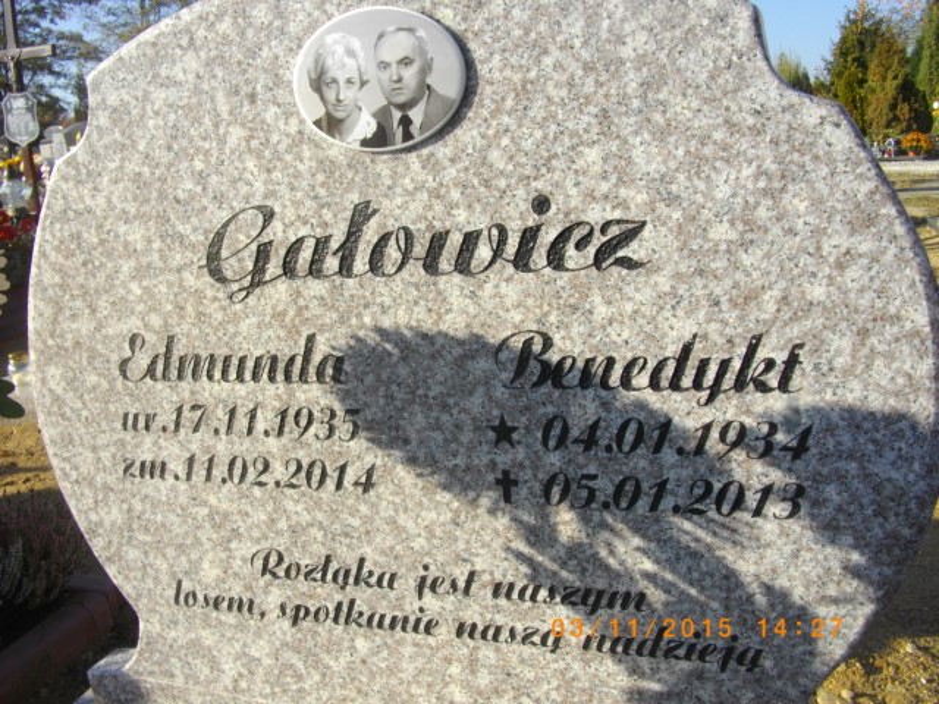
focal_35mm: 32
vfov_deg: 44.2
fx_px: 868
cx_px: 470
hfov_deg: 56.8
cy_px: 352
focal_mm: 5.7
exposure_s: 1/200
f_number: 5.5
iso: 100
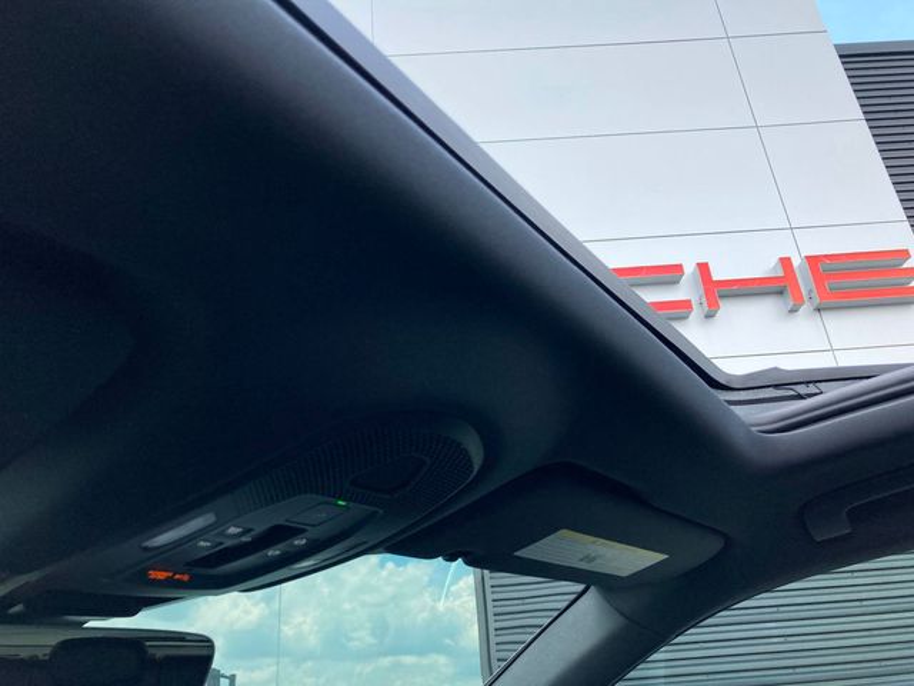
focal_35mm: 28
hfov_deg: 63.4
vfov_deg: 49.7
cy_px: 343
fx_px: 739
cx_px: 457
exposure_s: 1/571
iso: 20
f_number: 1.8
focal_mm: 3.99
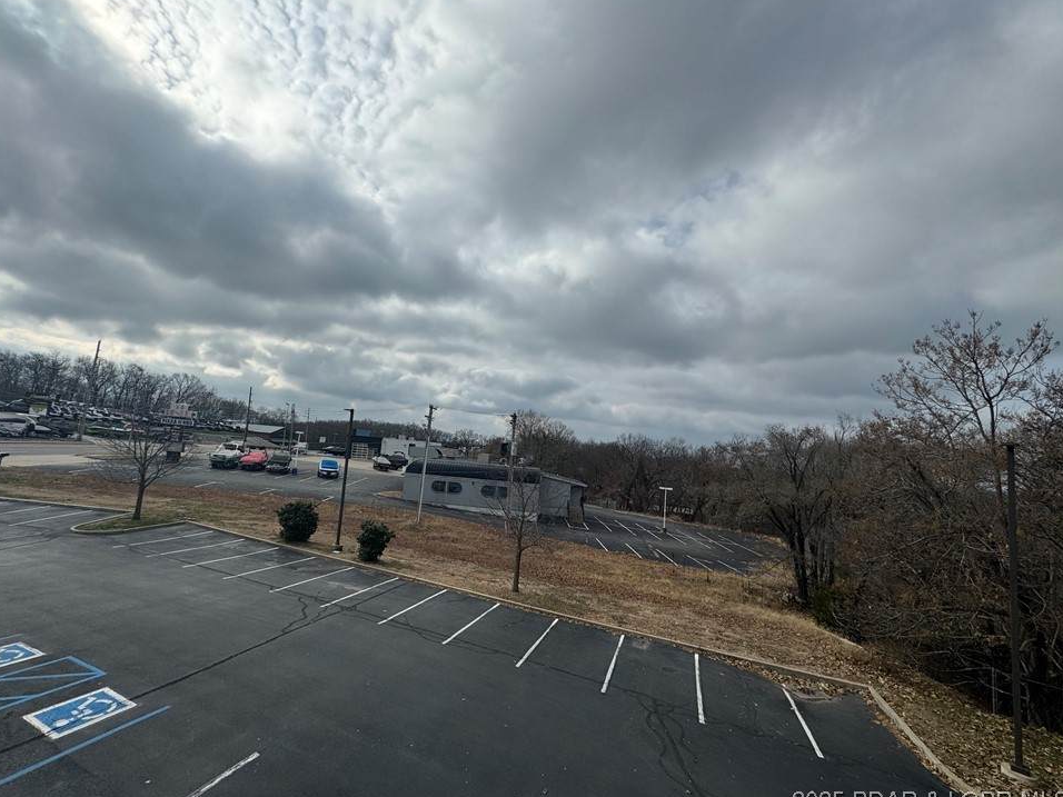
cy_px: 399
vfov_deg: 81.7
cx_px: 505
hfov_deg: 98.1
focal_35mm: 15
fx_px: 461
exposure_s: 1/3906
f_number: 2.2
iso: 50
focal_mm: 2.22
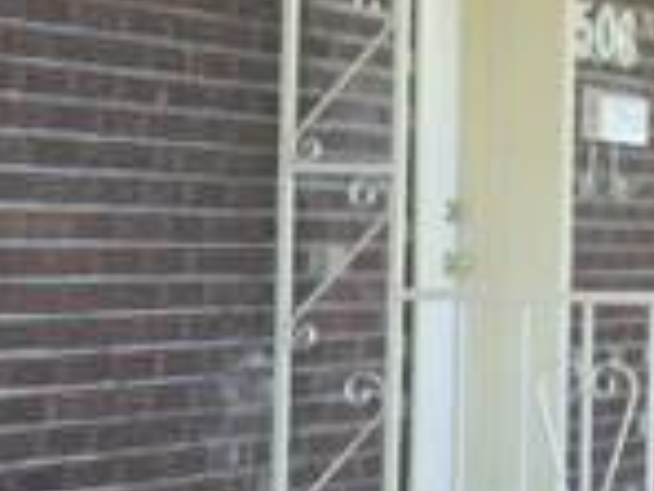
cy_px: 478
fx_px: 3098
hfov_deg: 12.0
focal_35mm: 164
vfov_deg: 9.0
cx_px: 168
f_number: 2.8
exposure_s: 1/200
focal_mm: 7.9
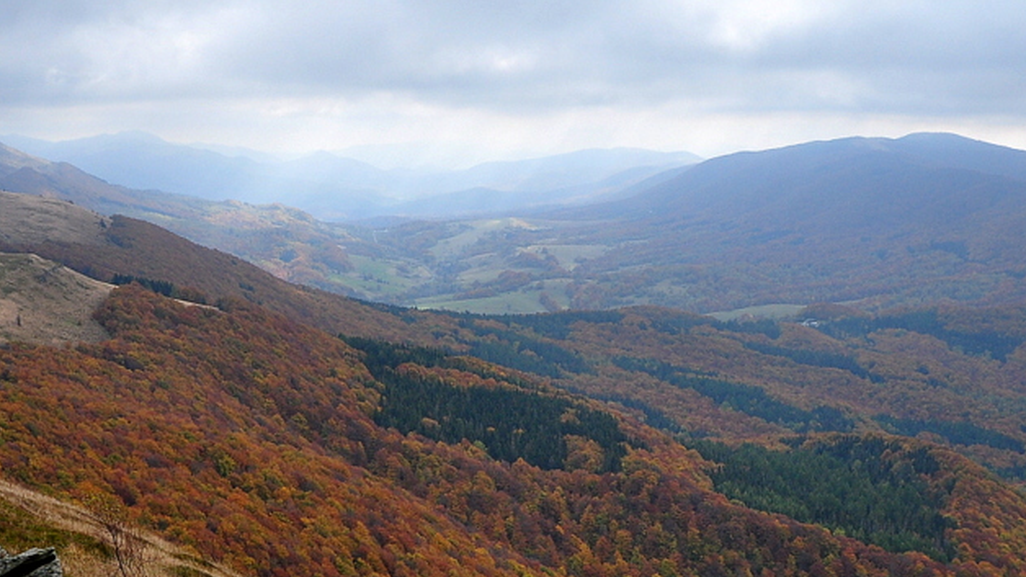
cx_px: 495
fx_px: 1469
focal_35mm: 54
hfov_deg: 38.5
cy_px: 517
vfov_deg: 21.7
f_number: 9
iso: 400
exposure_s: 1/320
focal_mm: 18
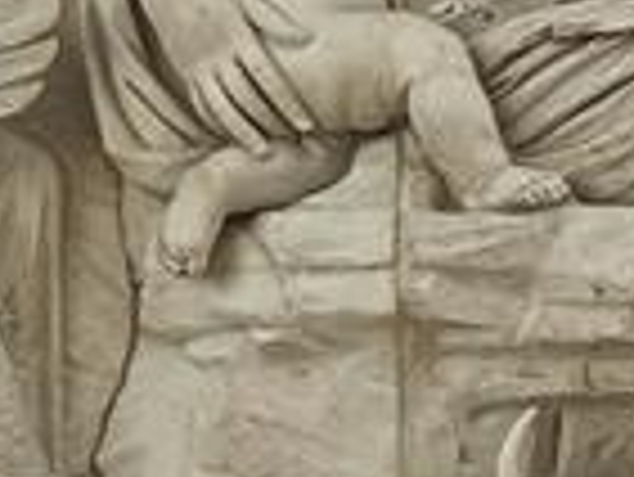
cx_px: 625
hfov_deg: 7.9
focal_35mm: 249
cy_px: 9
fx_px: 4564
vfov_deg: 6.0
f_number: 1.65
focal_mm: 6.14
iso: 50
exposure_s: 1/105
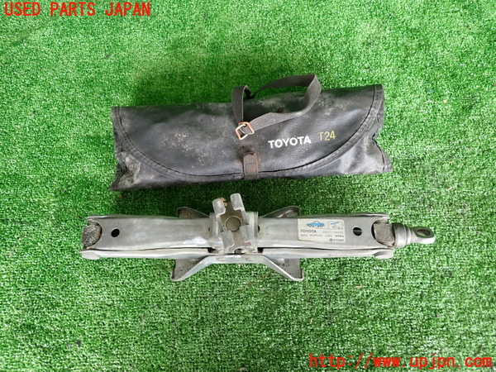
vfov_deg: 54.9
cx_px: 248
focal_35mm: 25
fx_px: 358
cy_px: 186
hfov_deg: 69.4
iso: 200
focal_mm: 4.5
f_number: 2
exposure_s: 1/50
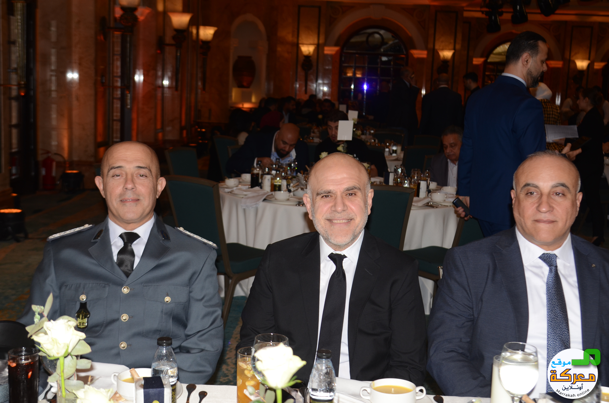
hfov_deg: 41.2
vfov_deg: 28.0
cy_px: 202
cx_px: 304
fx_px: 810
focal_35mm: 48
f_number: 4.5
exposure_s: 1/250
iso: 250
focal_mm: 32
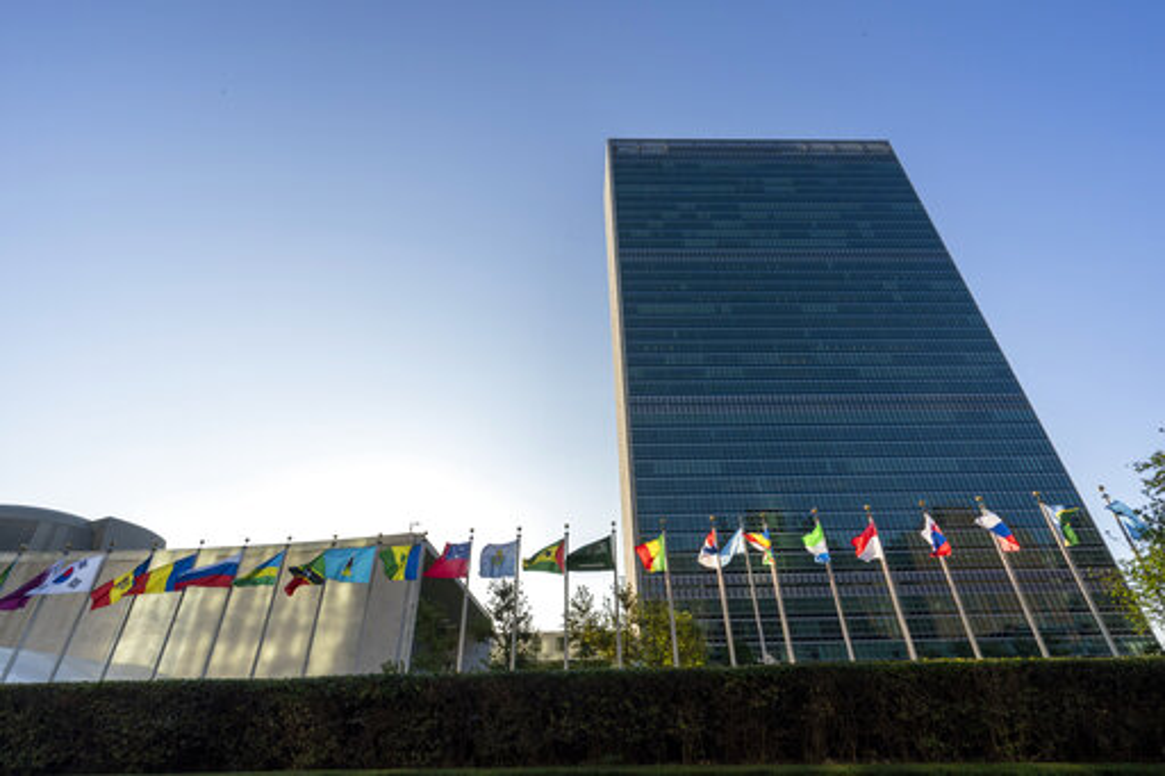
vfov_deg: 73.7
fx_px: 518
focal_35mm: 16
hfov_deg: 96.8
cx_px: 582
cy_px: 388
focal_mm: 16
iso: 400
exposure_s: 1/100
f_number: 18
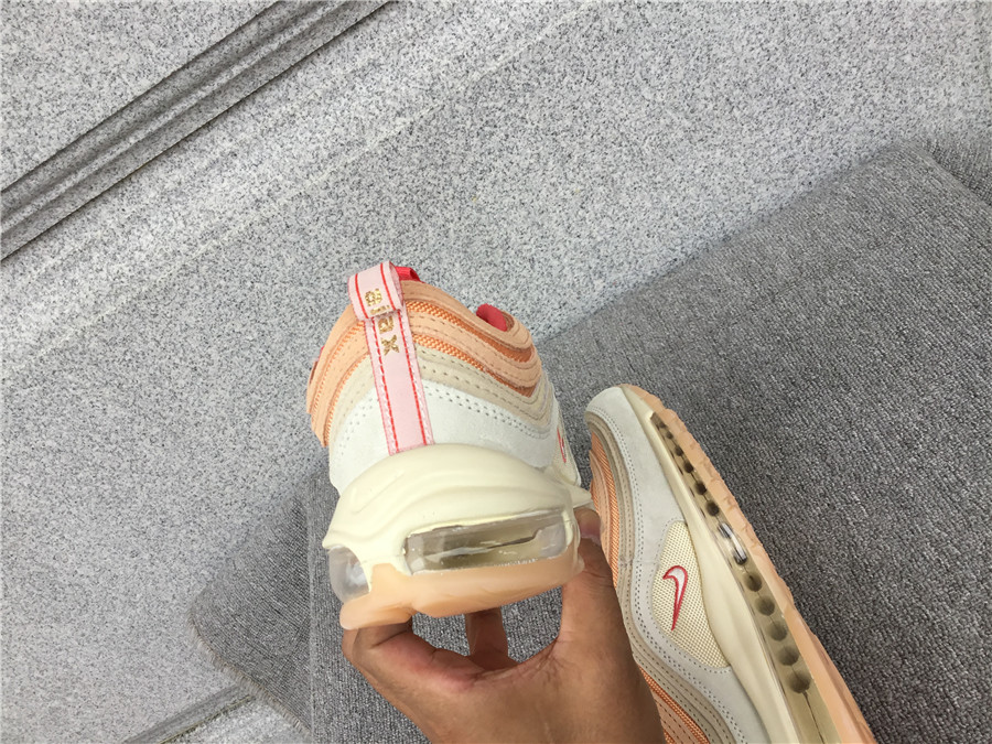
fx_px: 888
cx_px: 496
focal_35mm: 31
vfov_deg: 45.4
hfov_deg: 58.4
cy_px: 372
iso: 25
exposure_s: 1/171
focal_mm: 3.3
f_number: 2.4
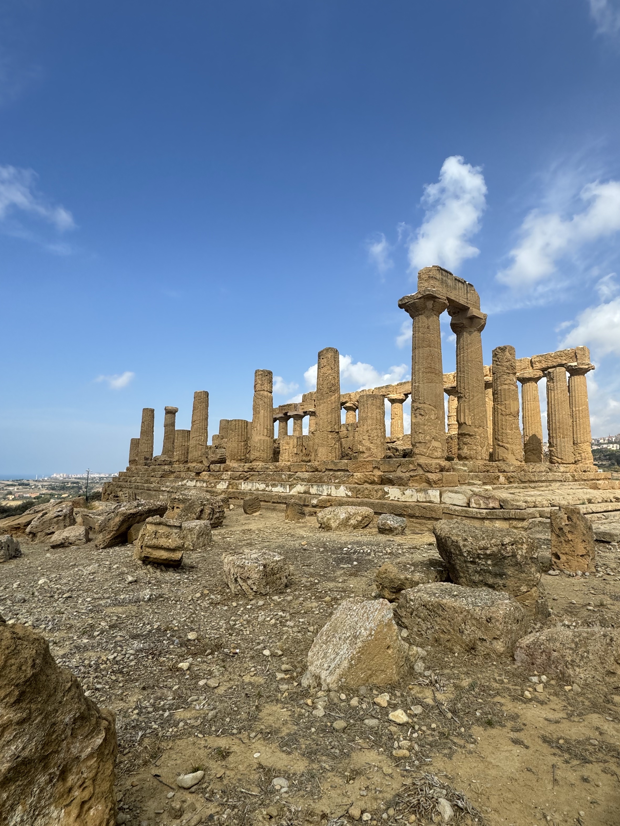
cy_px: 417
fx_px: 430
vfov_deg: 87.8
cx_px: 356
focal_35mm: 18
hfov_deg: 71.2
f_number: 2.2
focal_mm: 2.22
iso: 50
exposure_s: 1/2415
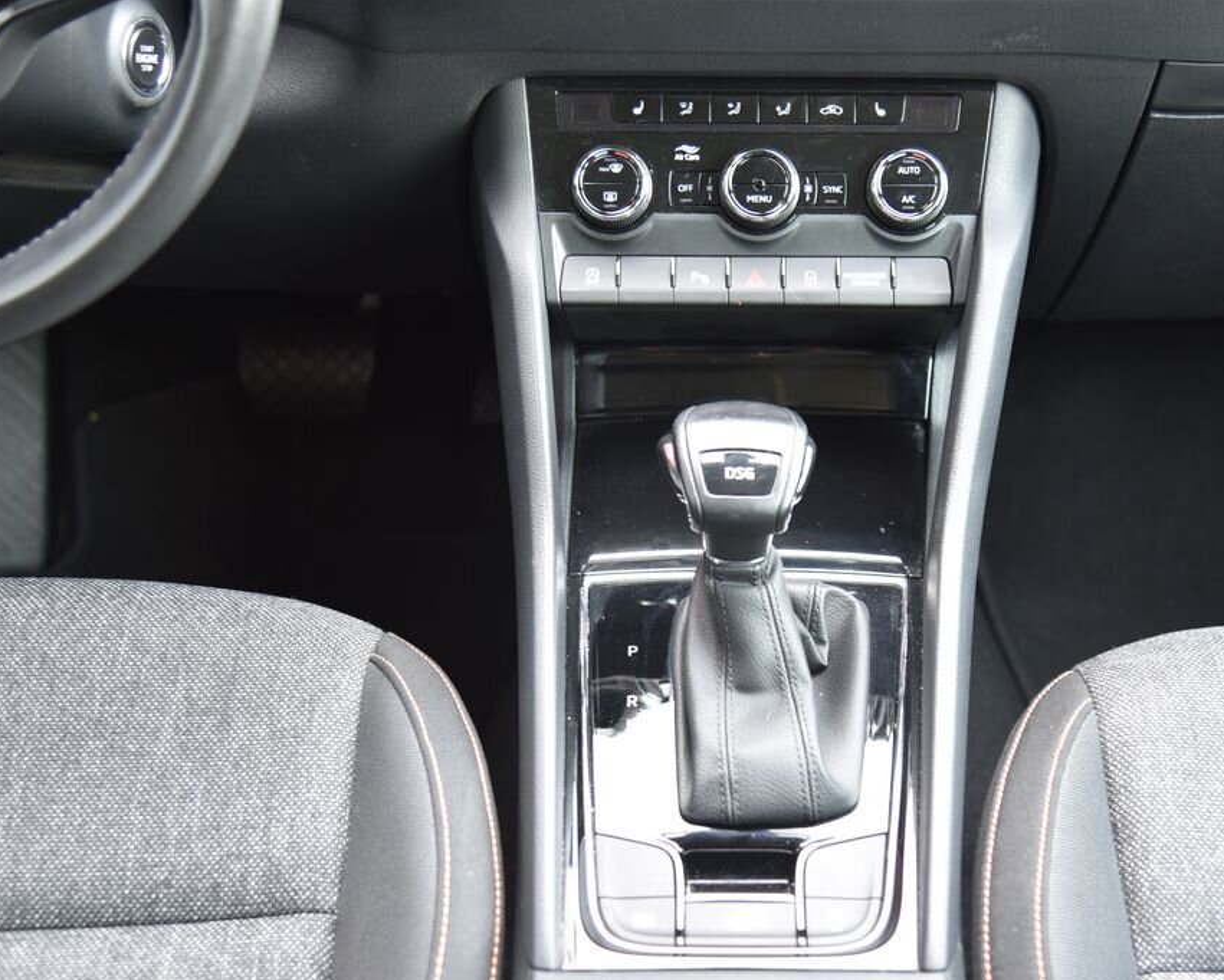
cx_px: 705
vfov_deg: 29.1
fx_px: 1884
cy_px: 491
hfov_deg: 35.9
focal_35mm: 52
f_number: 4
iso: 500
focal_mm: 46
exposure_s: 1/13
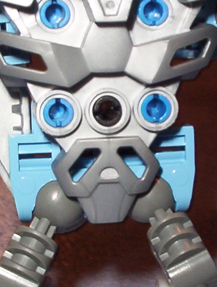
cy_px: 126
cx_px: 163
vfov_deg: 16.4
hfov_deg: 12.4
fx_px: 999
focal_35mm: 120
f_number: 4.5
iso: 140
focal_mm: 6
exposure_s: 1/30
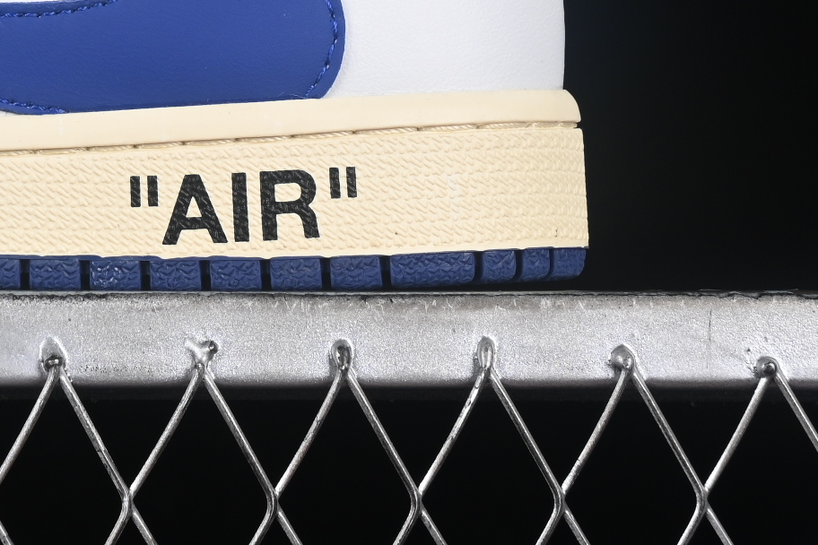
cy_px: -219
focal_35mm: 229
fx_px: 5203
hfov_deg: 8.9
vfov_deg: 5.9
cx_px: -220
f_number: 8
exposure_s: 1/100
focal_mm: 50
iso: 160
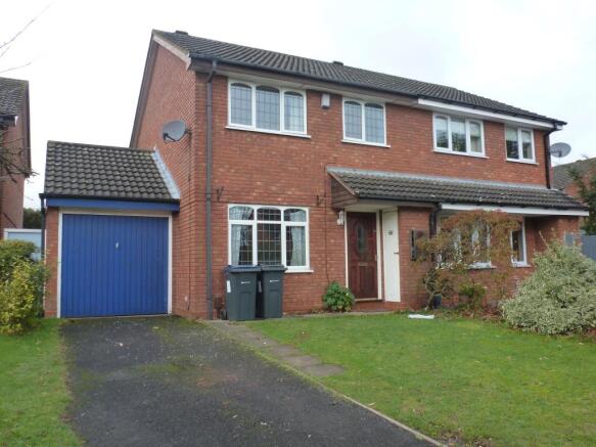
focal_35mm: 28
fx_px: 482
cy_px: 224
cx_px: 298
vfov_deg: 49.7
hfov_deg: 63.5
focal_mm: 5
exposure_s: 1/125
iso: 160
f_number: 3.5
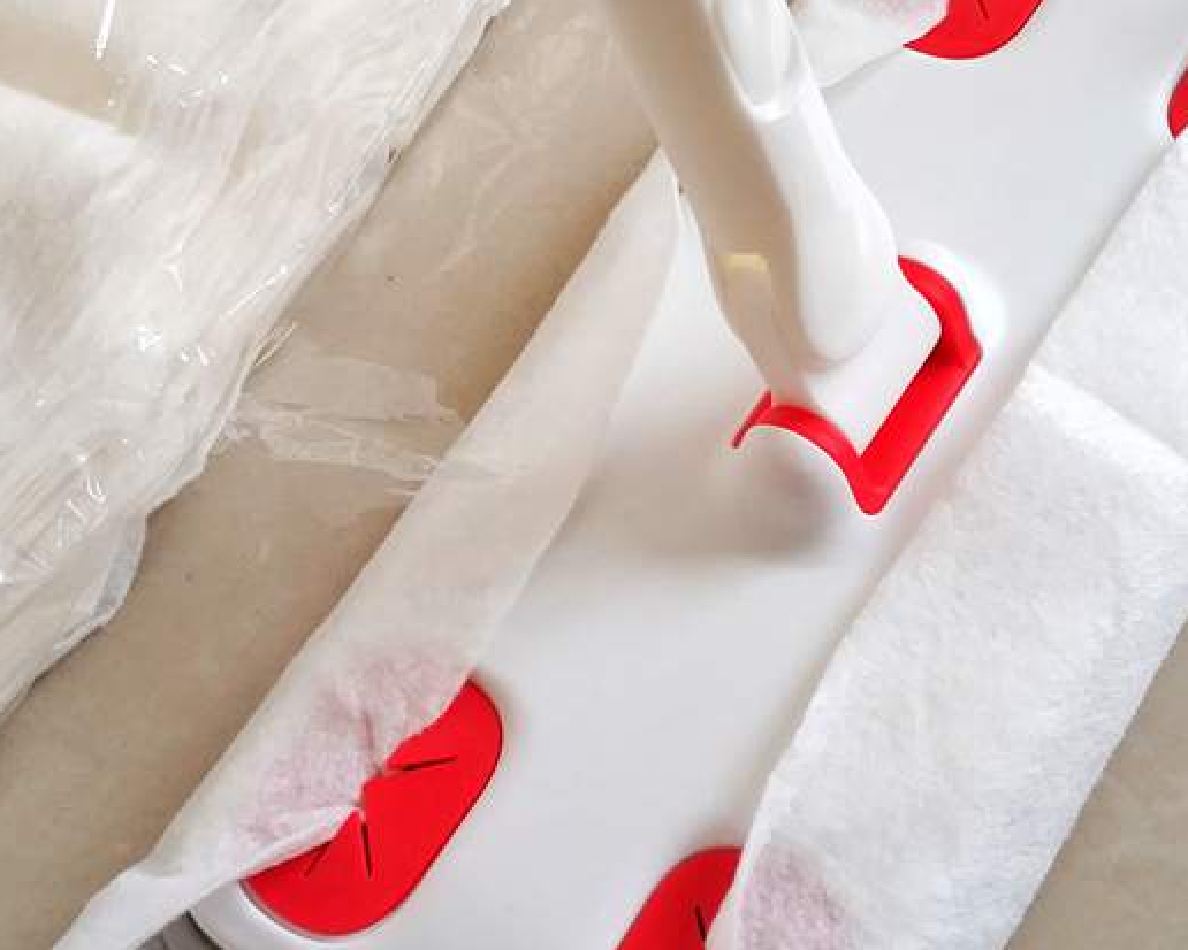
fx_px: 2180
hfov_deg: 30.5
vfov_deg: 24.6
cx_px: 642
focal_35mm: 62
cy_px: 476
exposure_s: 1/50
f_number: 2
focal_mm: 4.5
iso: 222
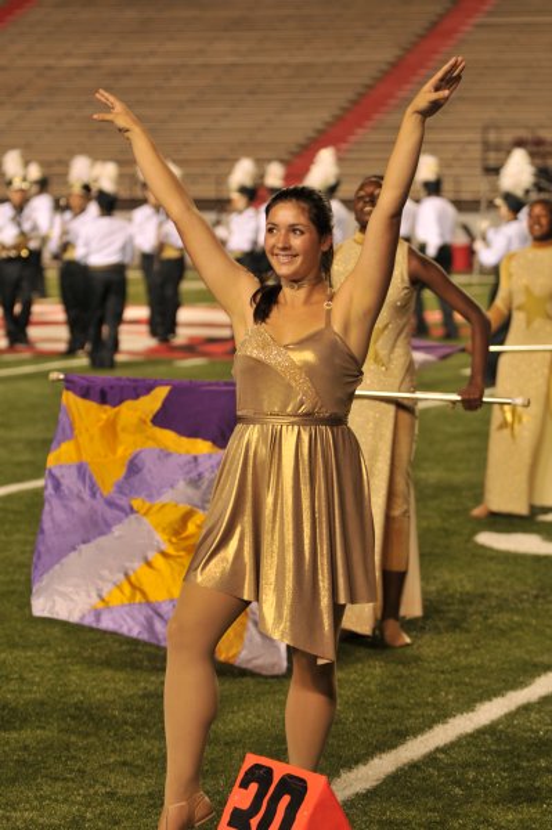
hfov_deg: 11.4
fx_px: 2765
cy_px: 415
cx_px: 276
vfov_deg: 17.1
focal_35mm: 120
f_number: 2.8
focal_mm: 80
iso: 200
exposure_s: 1/80
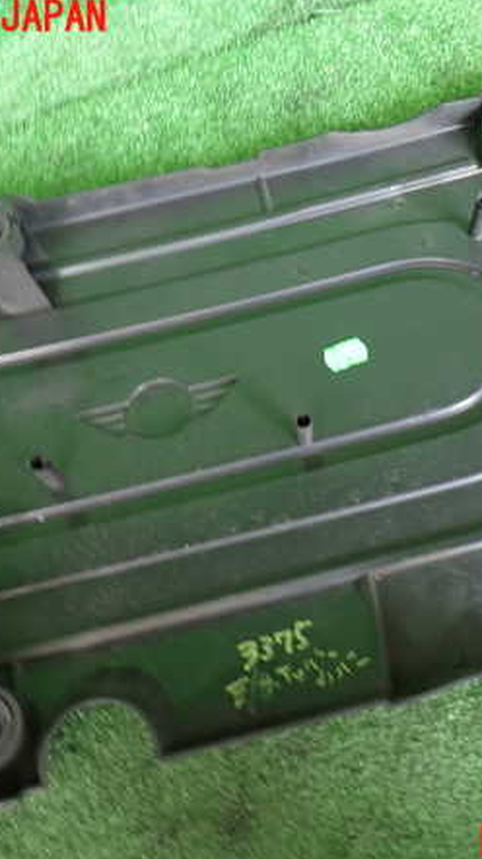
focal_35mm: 37
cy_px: 431
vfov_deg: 54.0
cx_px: 336
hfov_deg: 31.6
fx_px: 842
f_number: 2
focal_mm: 4.5
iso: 250
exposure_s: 1/30
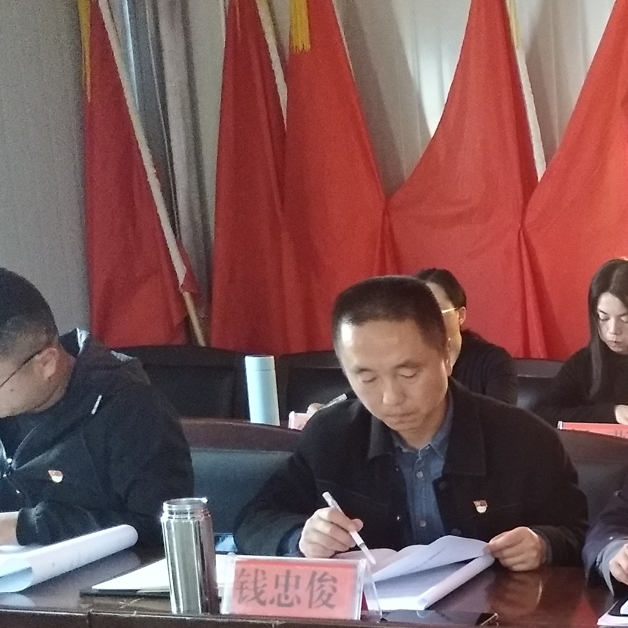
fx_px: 1334
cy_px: 579
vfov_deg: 25.6
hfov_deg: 23.0
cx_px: 858
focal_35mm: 65
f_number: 2
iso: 400
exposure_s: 1/25
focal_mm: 3.88
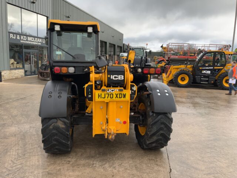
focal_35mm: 29
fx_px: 199
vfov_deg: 48.2
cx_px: 118
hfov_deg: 61.7
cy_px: 89
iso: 16
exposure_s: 1/224
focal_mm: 3
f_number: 1.8
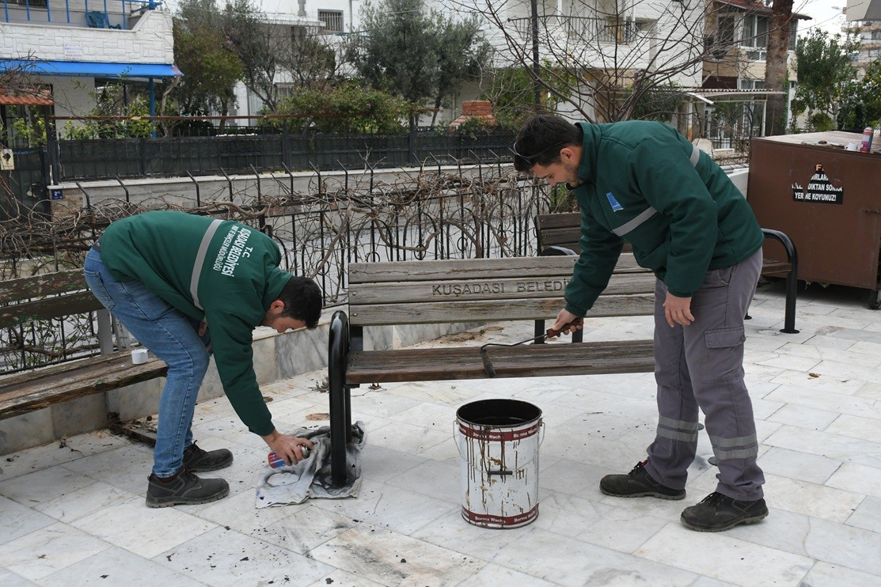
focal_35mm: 39
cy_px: 294
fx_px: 954
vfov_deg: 34.2
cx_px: 440
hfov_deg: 49.6
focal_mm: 26
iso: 1250
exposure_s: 1/320
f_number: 6.3
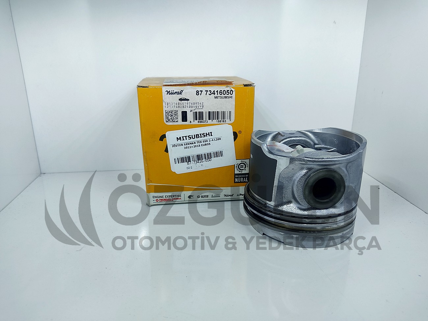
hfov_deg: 67.3
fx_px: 321
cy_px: 160
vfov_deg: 53.1
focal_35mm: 26
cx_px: 214
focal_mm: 4.74
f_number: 1.79
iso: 160
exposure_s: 1/100
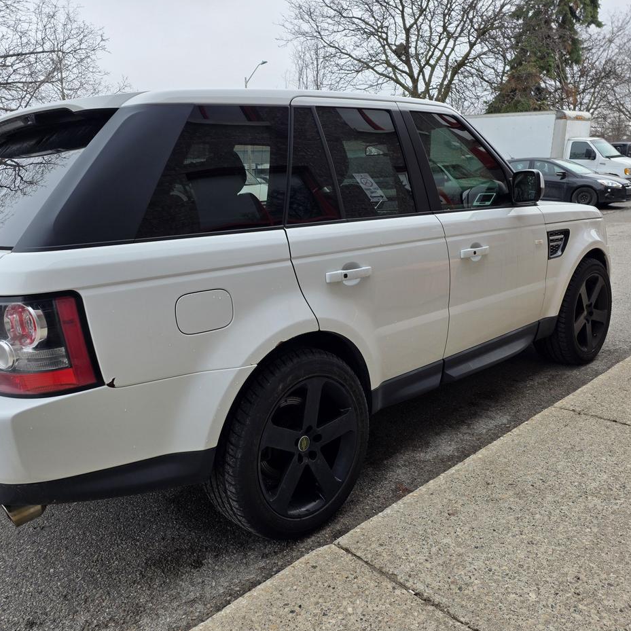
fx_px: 577
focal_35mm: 28
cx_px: 288
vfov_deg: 57.3
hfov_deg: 57.2
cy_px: 310
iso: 80
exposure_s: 1/2517
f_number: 1.7
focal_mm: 6.25
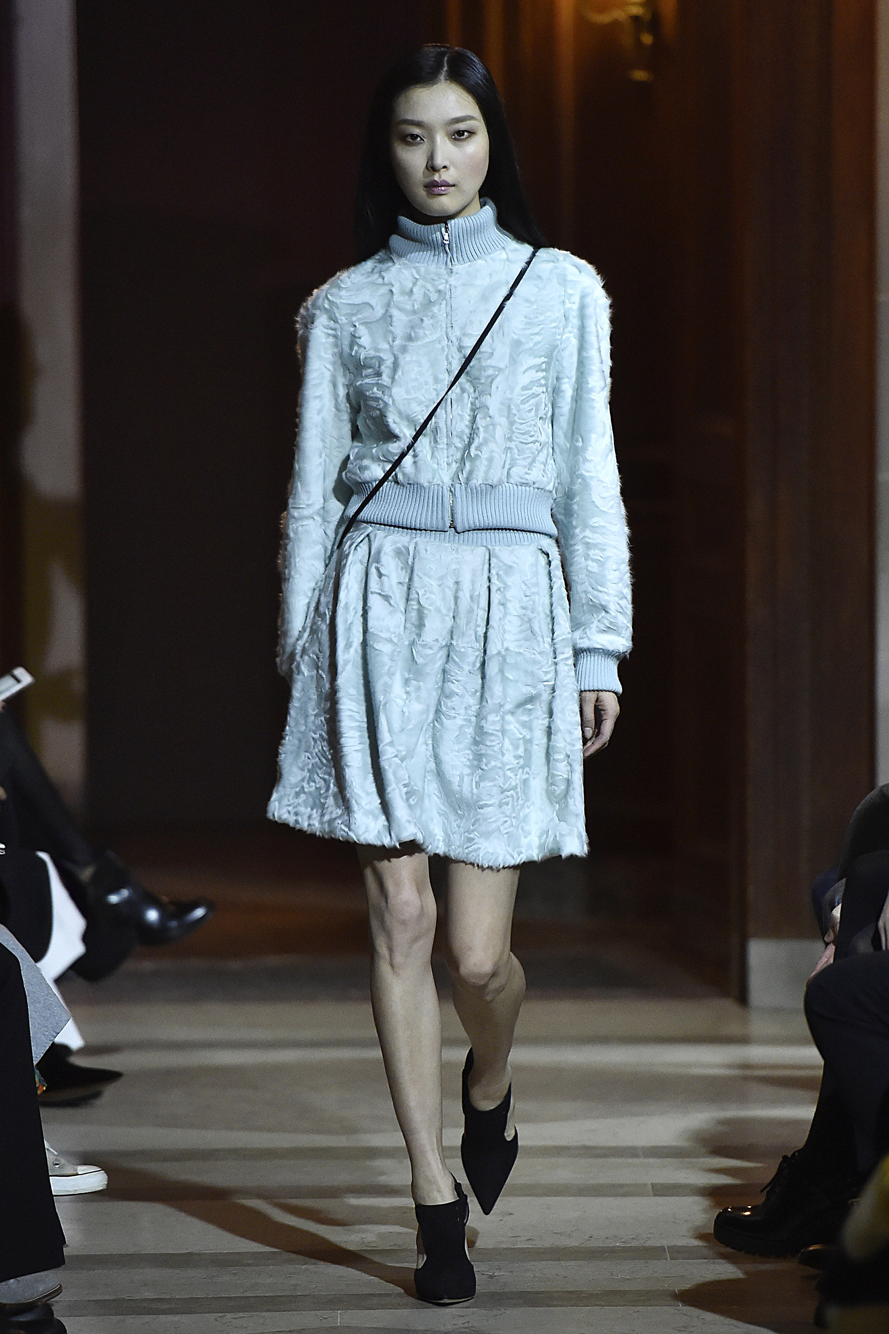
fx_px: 7446
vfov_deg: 10.2
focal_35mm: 201
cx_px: 443
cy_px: 666
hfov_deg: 6.8
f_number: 2.8
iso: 4000
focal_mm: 200
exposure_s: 1/250
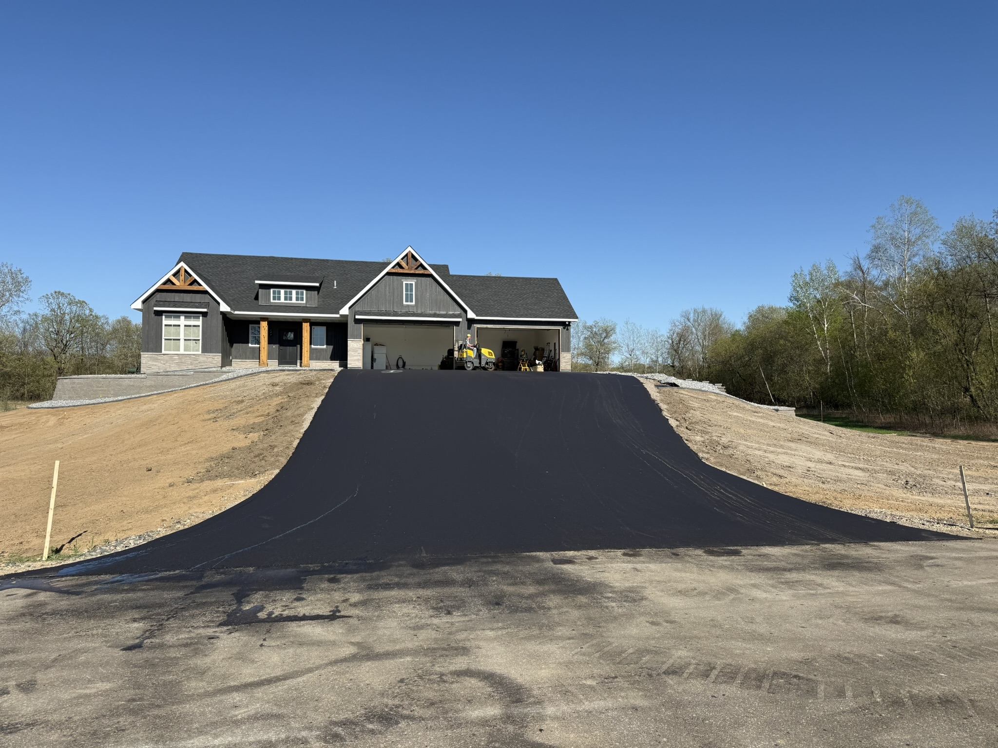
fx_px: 692
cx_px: 499
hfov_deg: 71.6
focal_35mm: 24
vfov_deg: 56.8
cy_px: 374
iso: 80
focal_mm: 6.76
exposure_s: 1/4167
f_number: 1.78
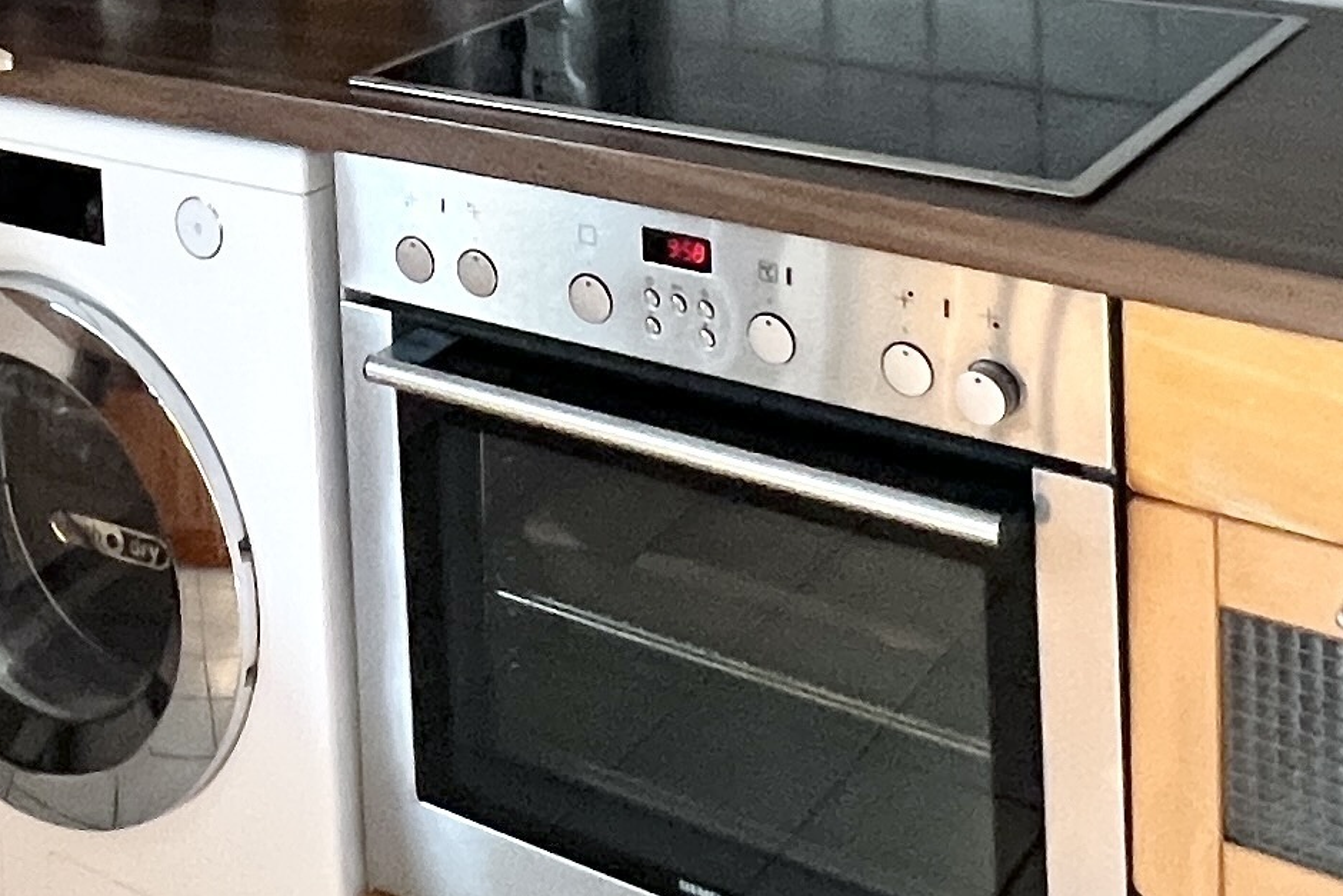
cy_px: -460
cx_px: 287
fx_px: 2164
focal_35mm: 58
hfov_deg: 33.6
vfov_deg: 20.1
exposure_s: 1/60
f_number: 1.8
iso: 320
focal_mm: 1.57
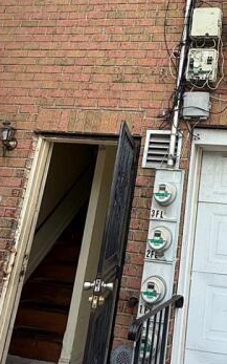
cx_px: 214
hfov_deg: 29.6
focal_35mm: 41
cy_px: 72
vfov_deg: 45.7
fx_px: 406
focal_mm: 2.22
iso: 50
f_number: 2.2
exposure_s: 1/579
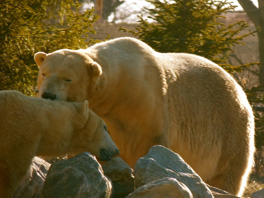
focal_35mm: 660
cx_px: 133
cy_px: 112
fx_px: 5033
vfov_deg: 2.3
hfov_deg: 3.0
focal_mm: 99.7
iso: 80
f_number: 4.9
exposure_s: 1/125
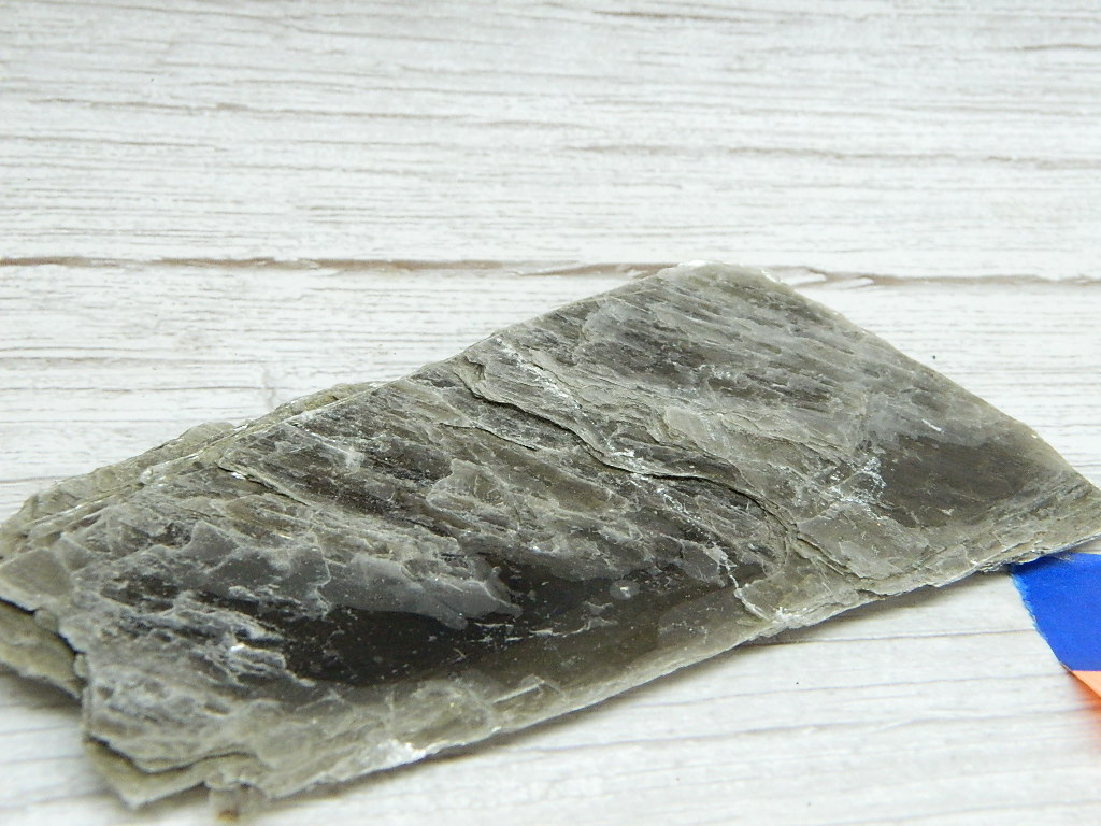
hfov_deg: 27.8
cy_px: 413
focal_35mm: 70
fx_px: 2226
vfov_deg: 21.0
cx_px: 550
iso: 400
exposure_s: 1/80
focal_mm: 12.6
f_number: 4
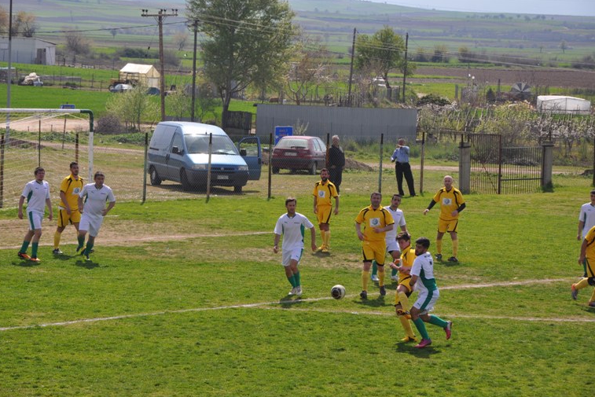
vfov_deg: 8.6
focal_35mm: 160
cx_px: 295
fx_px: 2637
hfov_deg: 12.9
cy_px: 198
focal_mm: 105
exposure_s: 1/500
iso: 200
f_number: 11
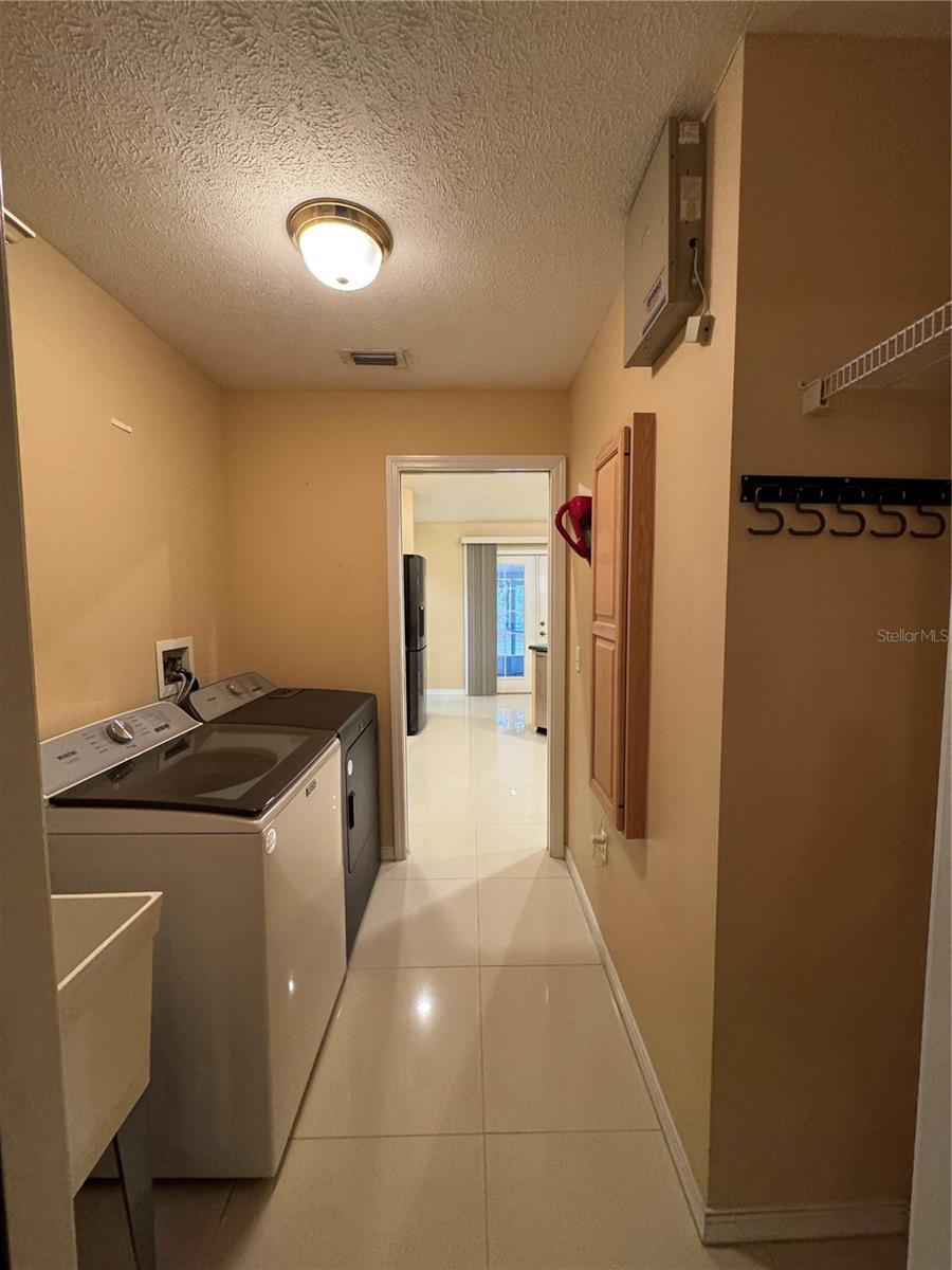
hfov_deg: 85.7
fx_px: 513
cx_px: 476
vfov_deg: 102.1
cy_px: 635
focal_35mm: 14
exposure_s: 1/60
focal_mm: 2.22
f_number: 2.2
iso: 500
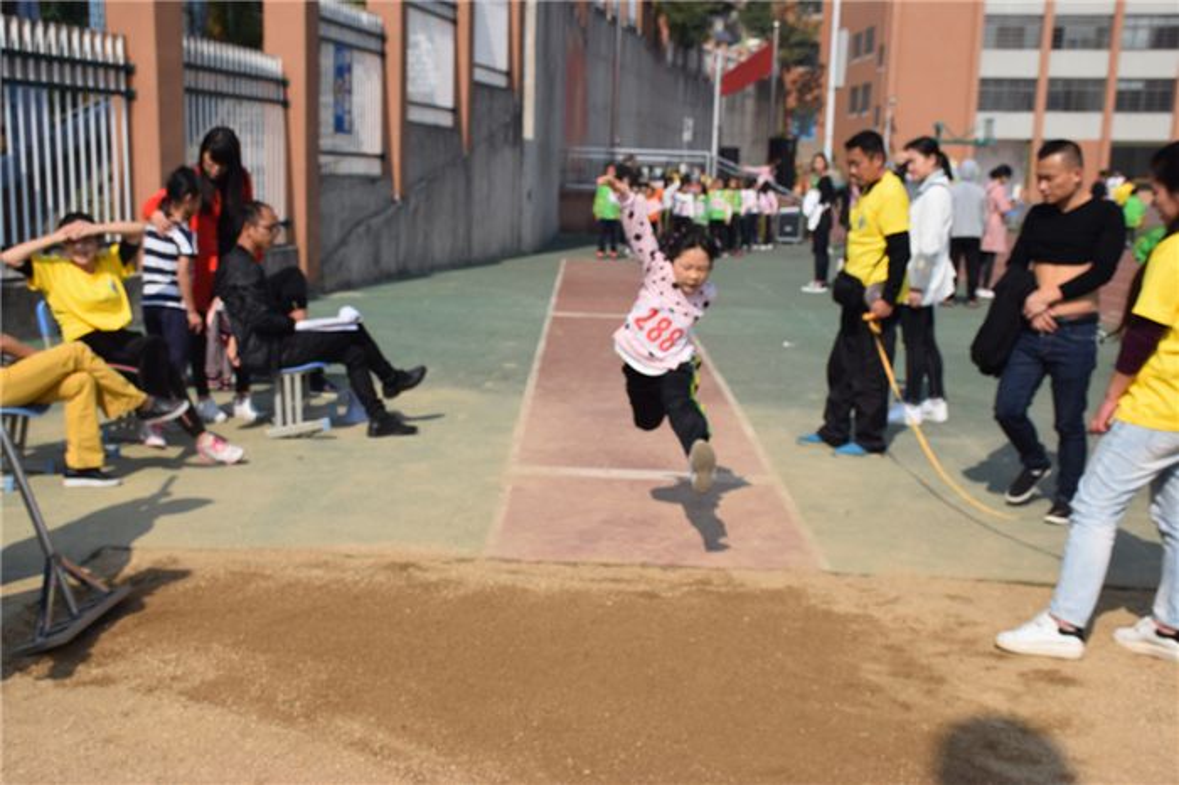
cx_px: 590
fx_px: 1571
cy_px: 392
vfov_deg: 28.0
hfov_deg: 41.1
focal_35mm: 48
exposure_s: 1/1600
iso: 400
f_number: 7.1
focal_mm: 32
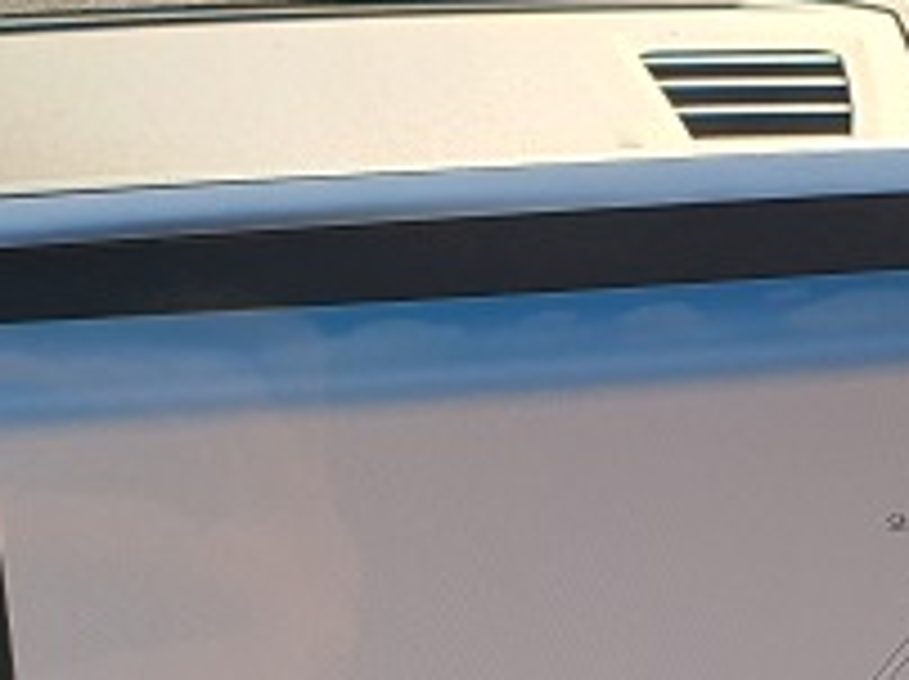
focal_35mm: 103
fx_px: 2702
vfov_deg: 13.7
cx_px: 576
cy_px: 950
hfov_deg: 19.1
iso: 50
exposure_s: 1/388
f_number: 2.4
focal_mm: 4.32
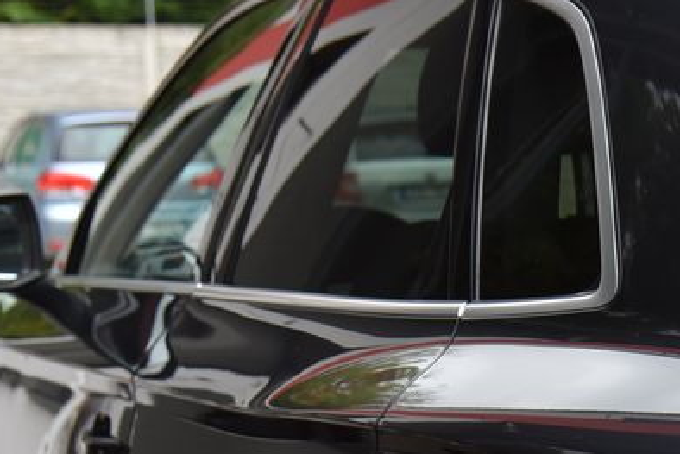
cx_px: 680
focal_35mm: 130
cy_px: 476
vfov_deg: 10.5
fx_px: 2456
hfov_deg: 15.5
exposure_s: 1/60
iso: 500
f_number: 4
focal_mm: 50
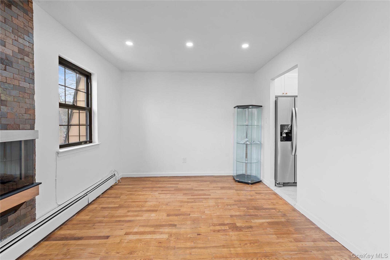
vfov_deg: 81.2
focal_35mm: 14
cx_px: 195
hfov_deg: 104.3
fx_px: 152
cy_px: 130
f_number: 10
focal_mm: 14
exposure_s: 1/3
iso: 250
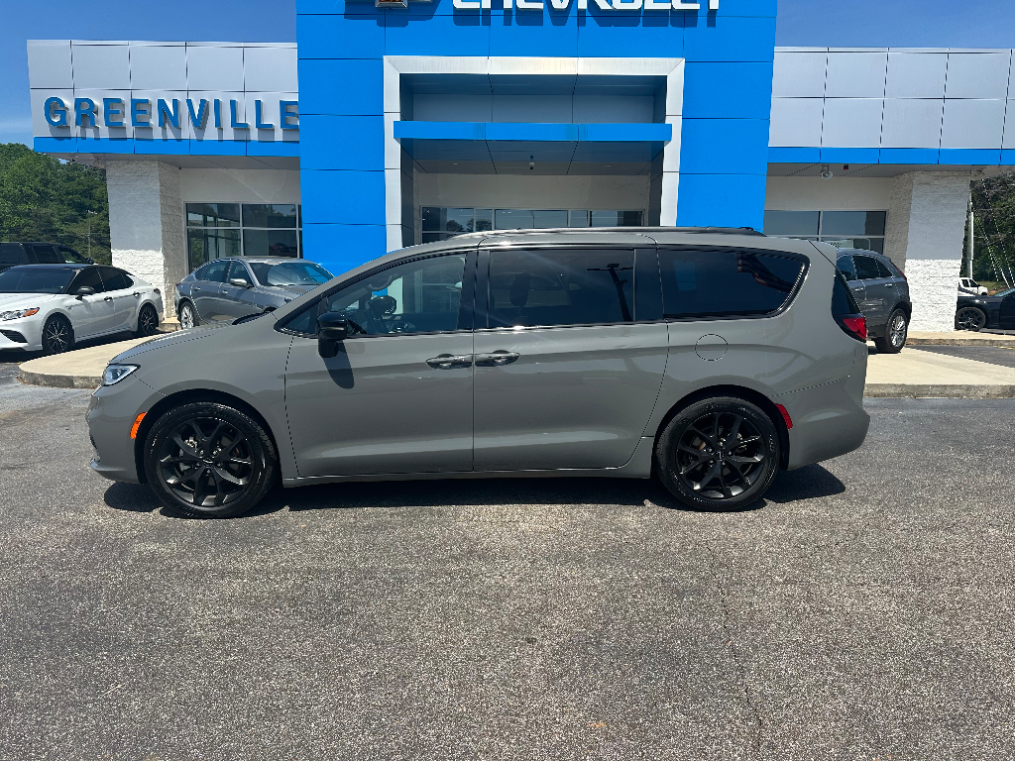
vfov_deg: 56.8
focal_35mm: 24
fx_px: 704
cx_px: 508
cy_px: 380
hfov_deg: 71.6
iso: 80
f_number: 1.78
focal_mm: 6.86
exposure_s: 1/4016
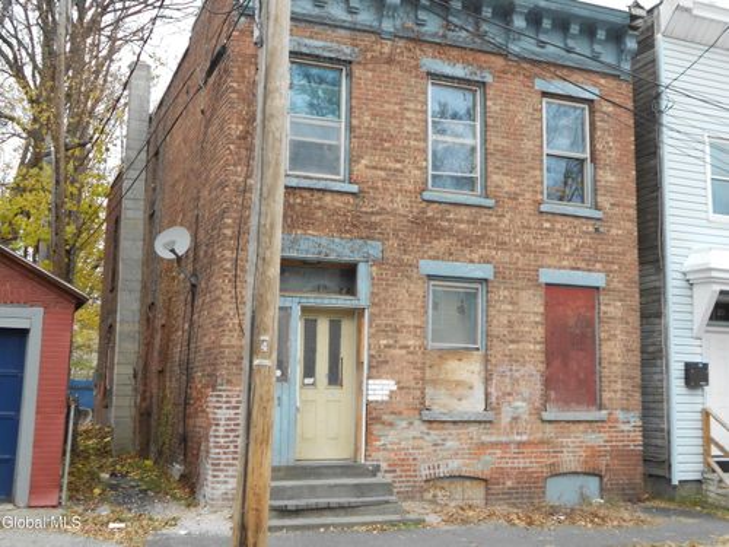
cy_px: 274
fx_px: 906
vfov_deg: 33.6
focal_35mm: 43
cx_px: 364
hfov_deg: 43.9
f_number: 4.2
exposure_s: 1/60
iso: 80
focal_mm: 7.7
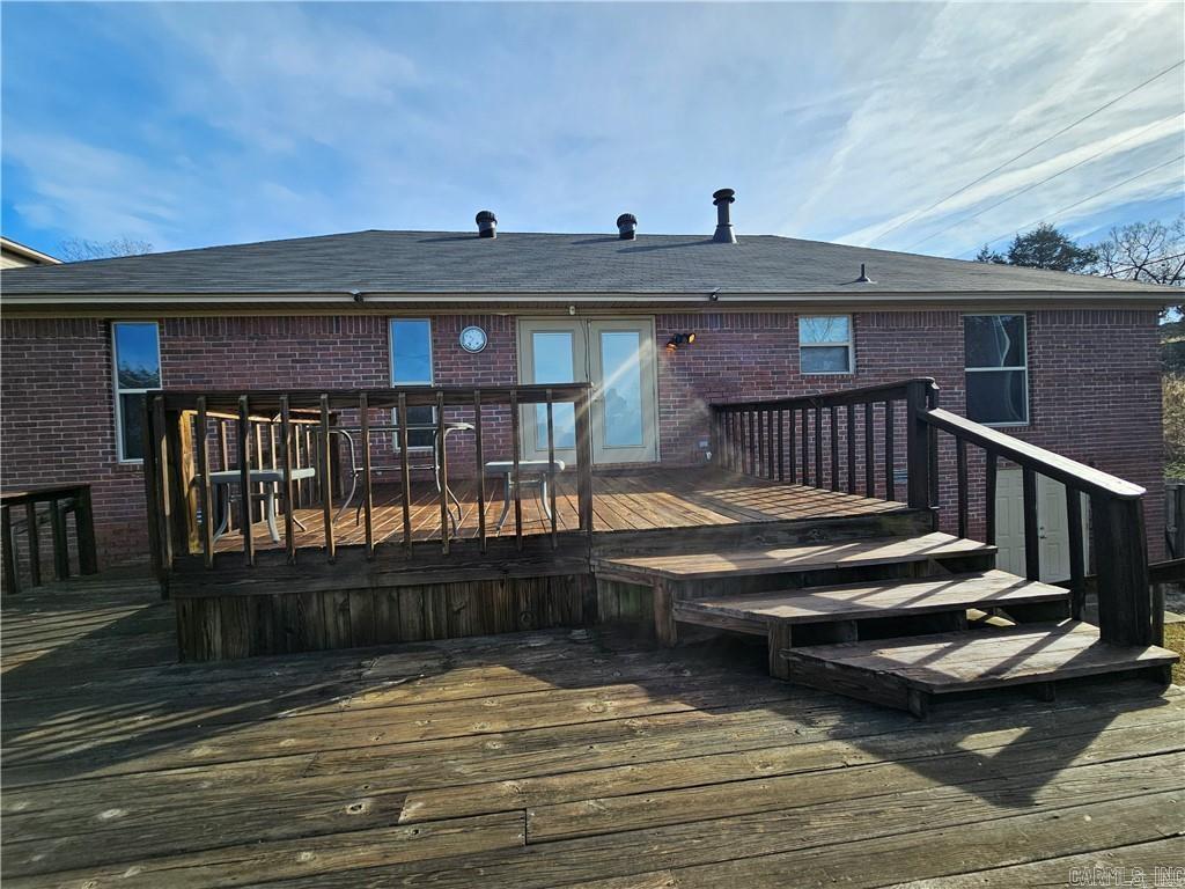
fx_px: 445
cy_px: 444
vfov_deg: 89.9
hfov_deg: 106.2
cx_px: 592
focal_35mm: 13
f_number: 2.2
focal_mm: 2.2
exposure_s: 1/1517
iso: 50
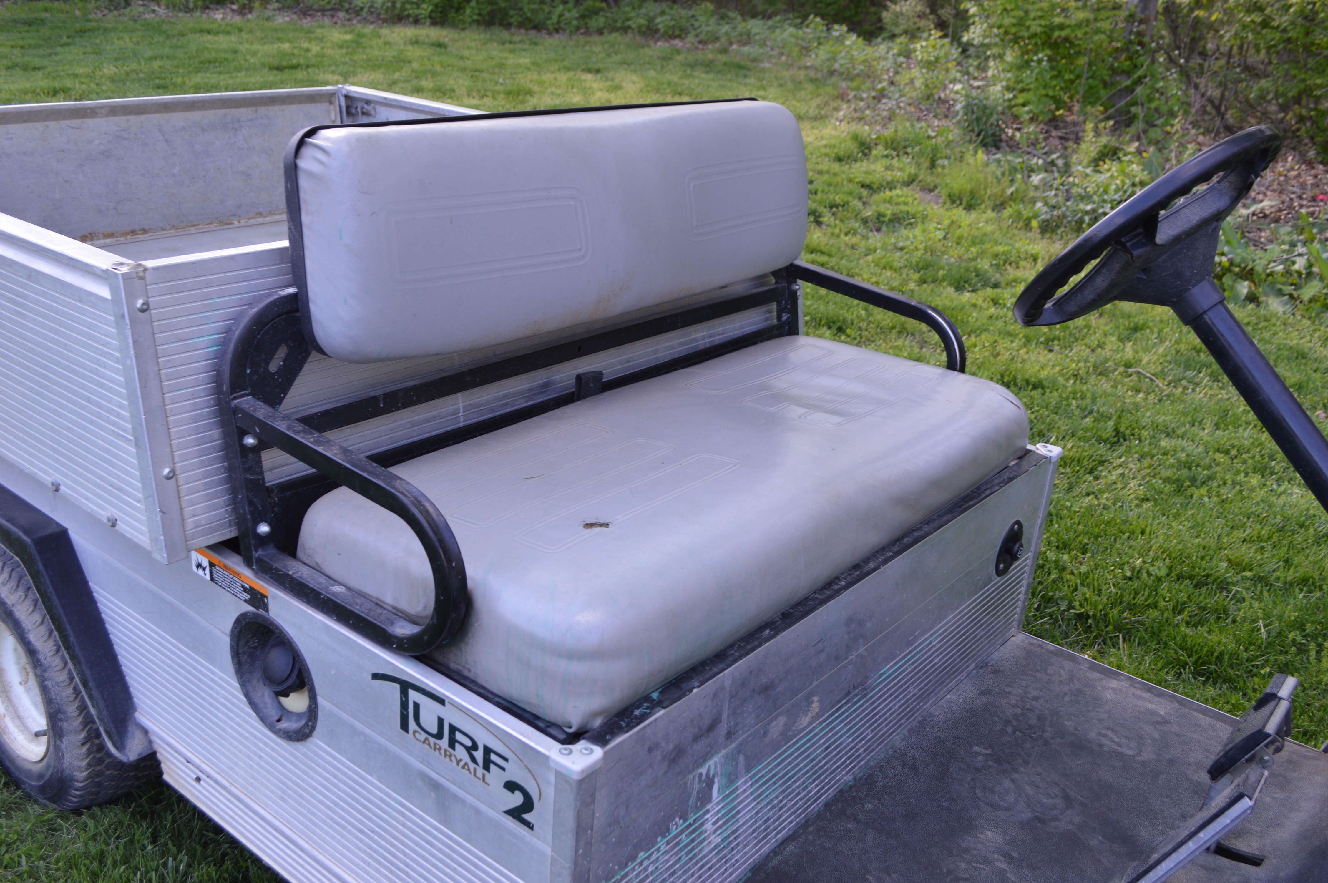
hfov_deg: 57.3
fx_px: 1216
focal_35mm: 33
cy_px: 442
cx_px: 664
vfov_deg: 39.9
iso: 220
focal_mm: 22
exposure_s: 1/125
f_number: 5.6
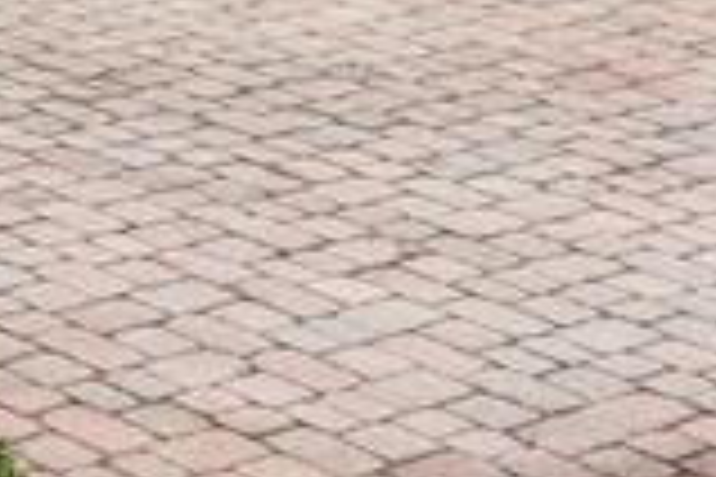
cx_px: -995
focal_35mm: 174
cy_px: -884
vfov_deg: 7.1
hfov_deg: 10.3
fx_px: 3460
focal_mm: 27
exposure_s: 1/200
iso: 200
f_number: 8
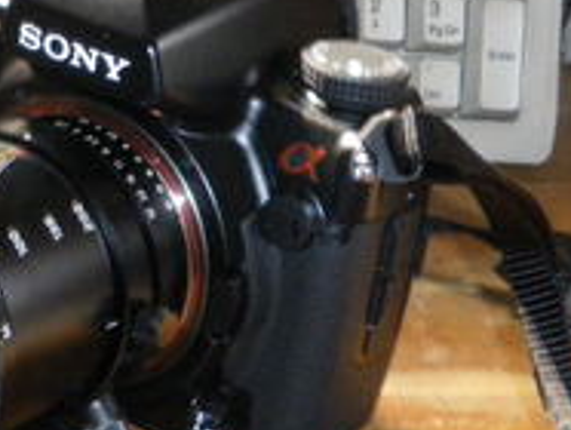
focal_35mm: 116
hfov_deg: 15.8
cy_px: 375
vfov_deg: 12.7
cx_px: -243
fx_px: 1916
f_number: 3.5
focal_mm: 6.3
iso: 400
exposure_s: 1/50
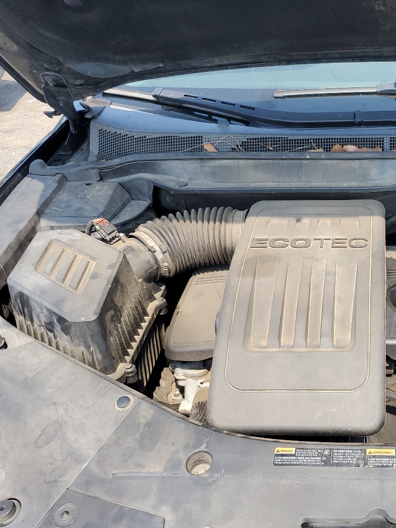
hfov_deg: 33.5
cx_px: 375
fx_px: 610
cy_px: 270
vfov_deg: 46.8
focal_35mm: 40
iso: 50
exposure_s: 1/526
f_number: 1.5
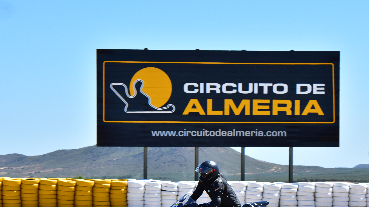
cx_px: 223
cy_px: 166
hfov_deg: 11.0
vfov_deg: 6.2
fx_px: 1918
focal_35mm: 196
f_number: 18
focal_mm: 135
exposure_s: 1/800
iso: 1000
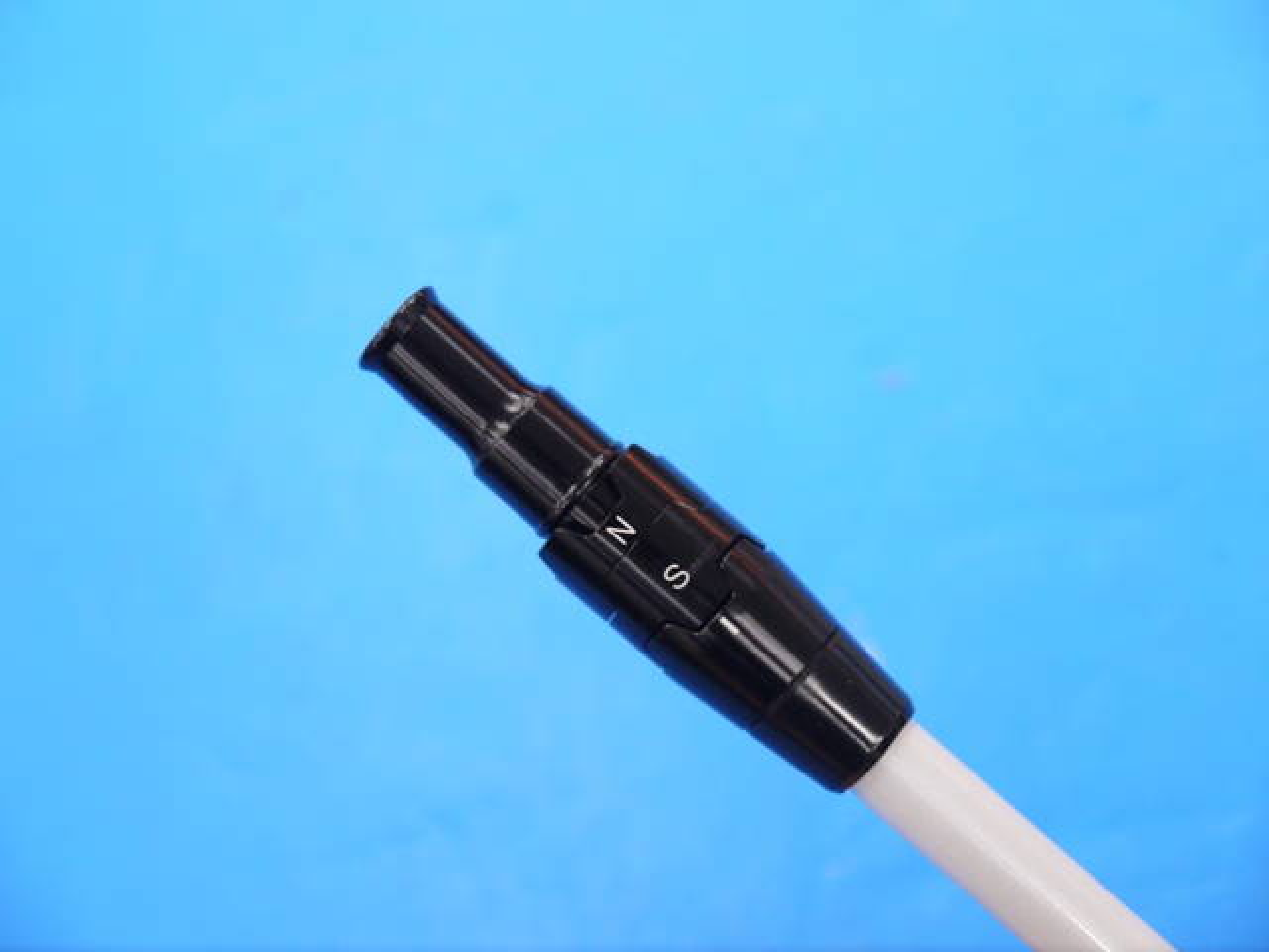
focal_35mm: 84
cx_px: 634
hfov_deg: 23.3
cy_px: 476
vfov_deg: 17.6
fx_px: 3079
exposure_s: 1/80
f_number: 5.6
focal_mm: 42
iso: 640
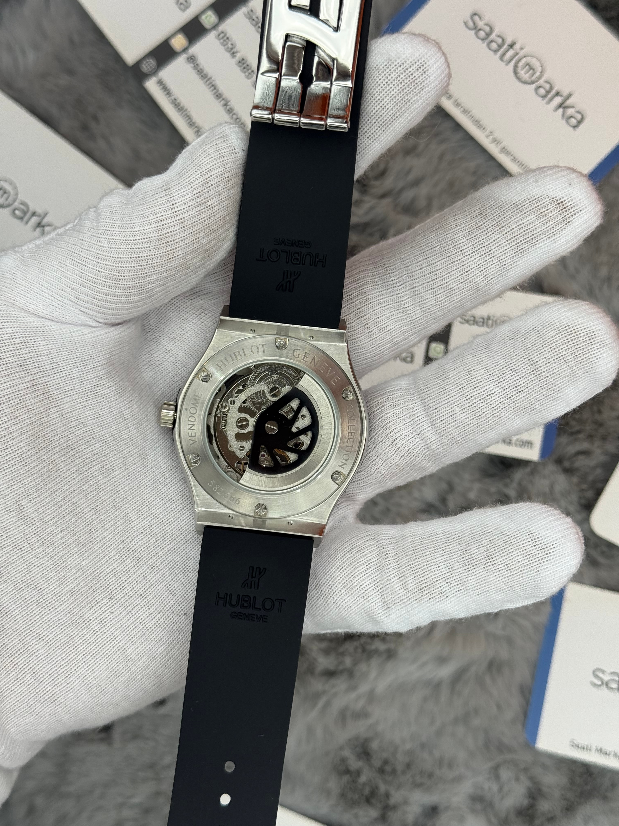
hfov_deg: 30.3
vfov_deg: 39.7
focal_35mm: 48
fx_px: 1144
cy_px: 413
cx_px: 310
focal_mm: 6.76
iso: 64
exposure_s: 1/865
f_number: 1.78
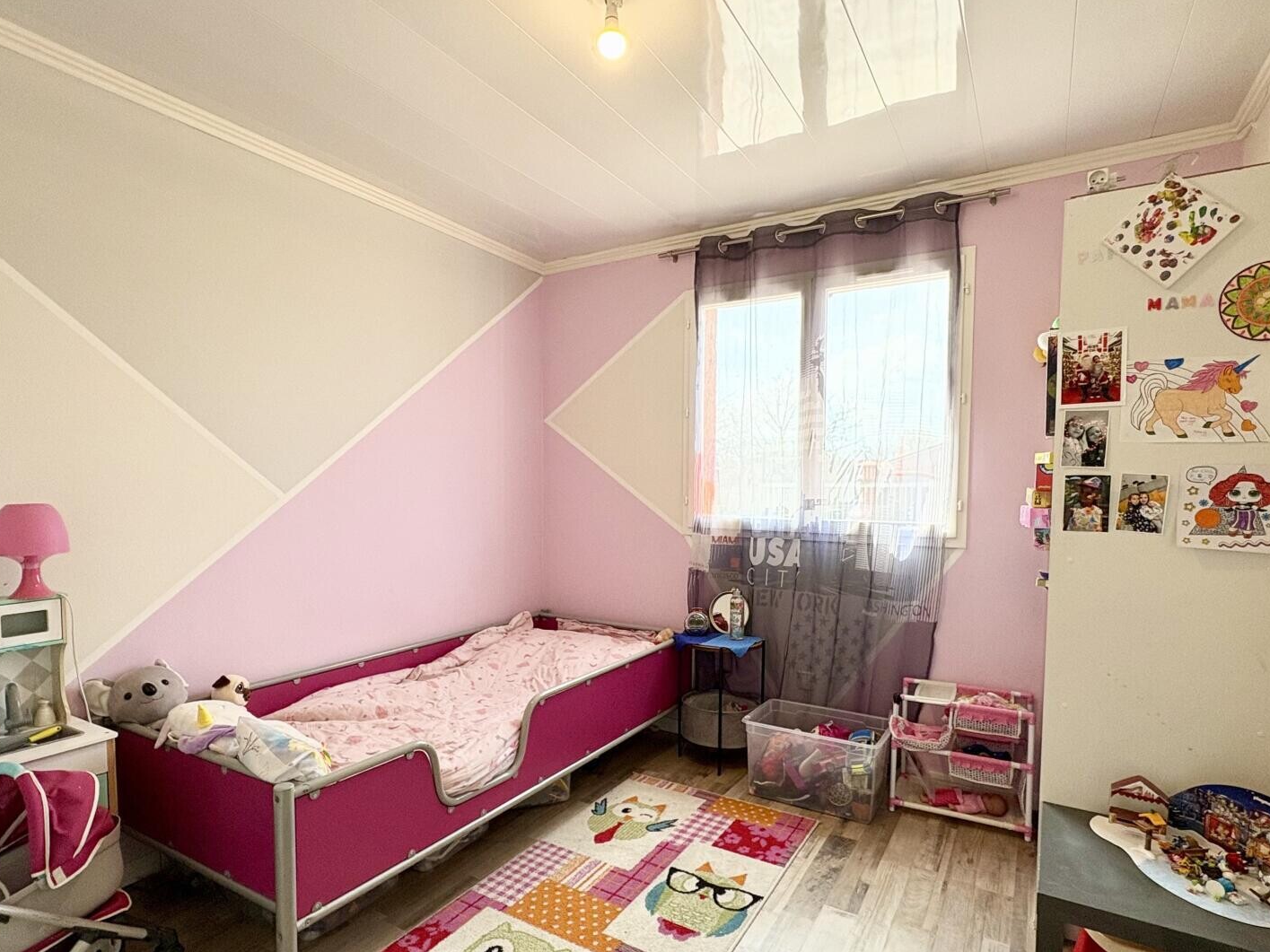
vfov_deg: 68.5
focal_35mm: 19
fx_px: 697
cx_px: 633
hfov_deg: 84.7
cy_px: 522
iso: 80
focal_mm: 2.22
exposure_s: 1/132
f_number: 2.2
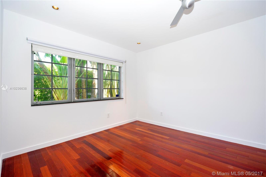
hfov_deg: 100.4
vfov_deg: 77.3
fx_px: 111
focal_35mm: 15
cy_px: 88
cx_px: 133
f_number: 4
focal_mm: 10
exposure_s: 1/60
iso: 640
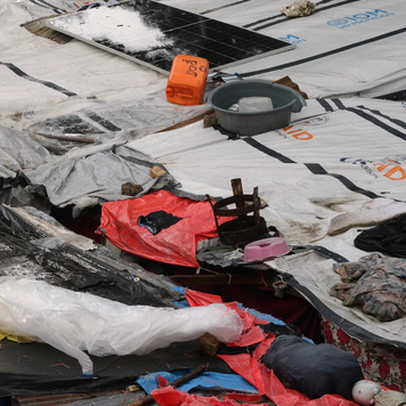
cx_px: -174
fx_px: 1526
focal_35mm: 115
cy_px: 174
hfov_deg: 14.3
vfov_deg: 15.1
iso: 400
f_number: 10
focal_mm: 47
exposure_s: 1/100
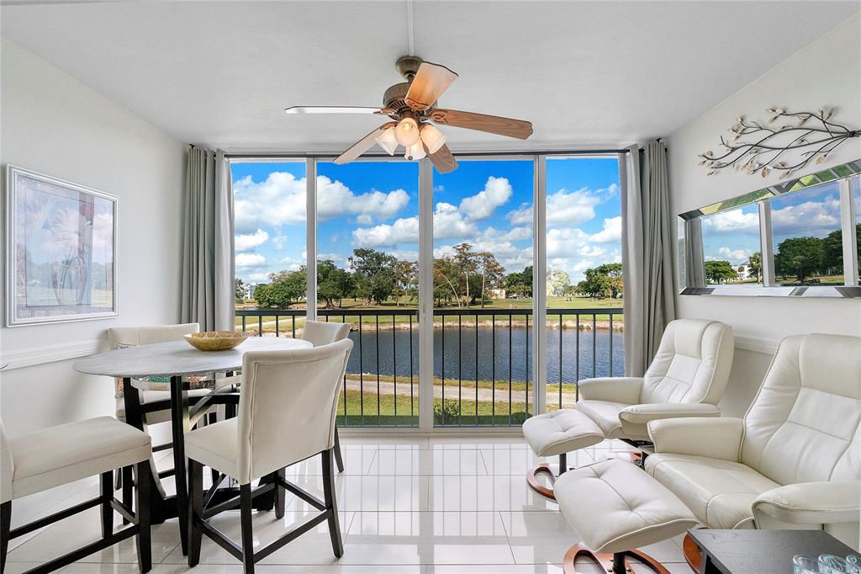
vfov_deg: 77.3
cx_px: 430
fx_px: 359
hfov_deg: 100.4
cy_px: 287
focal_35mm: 15
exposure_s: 1/800
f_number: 8
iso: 800
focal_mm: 10
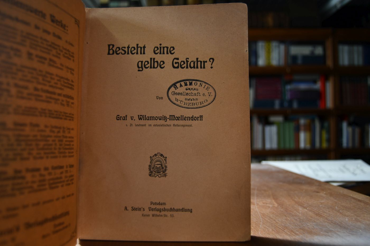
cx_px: 185
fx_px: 308
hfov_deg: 61.9
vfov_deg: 43.6
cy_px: 123
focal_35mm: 30
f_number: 3.5
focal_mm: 20
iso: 450
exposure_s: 1/250
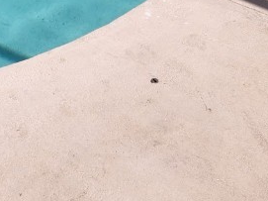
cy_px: -123
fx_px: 673
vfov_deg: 15.3
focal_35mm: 87
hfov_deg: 22.0
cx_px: 28
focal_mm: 5.4
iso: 20
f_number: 1.8
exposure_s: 1/1994
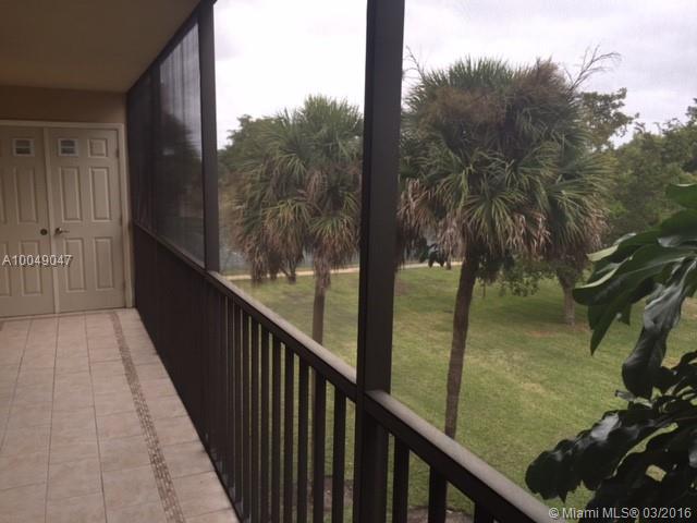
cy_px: 262
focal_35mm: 29
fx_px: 584
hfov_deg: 61.7
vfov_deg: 48.2
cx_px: 348
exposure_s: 1/142
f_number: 2.2
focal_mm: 4.15
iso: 32
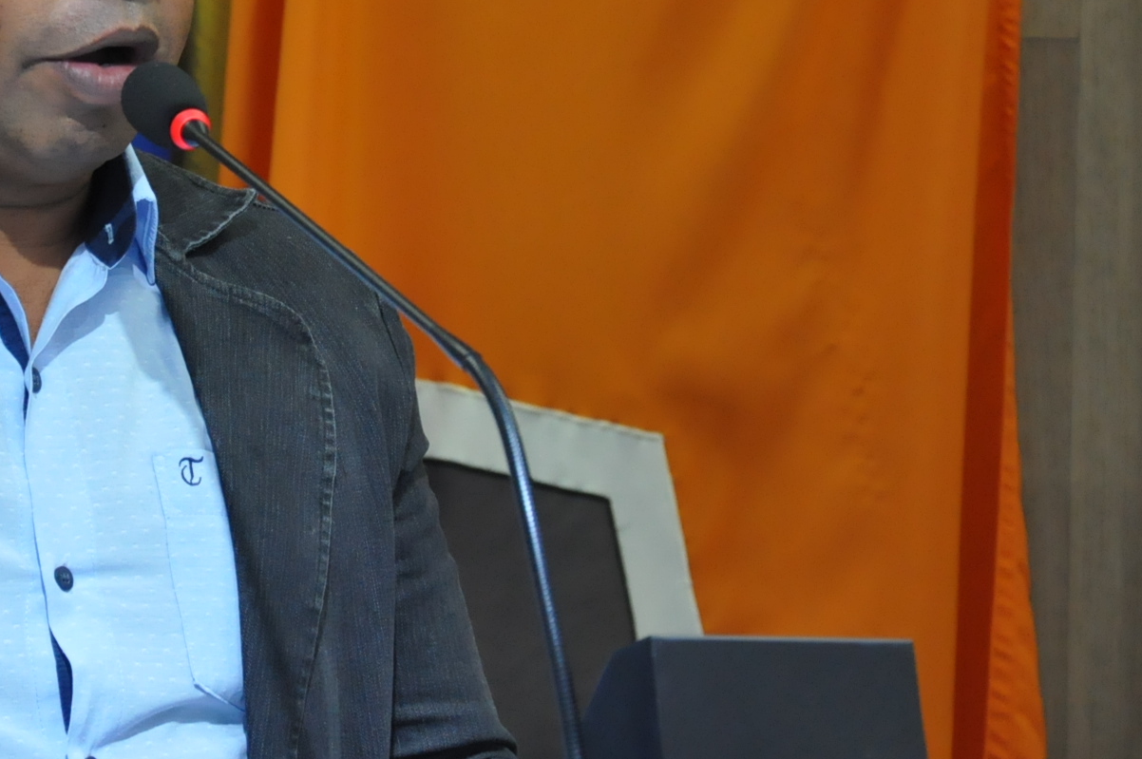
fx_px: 6782
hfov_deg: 9.6
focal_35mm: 214
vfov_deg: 6.4
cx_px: 129
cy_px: 150
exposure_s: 1/80
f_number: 5.3
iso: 2000
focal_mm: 80
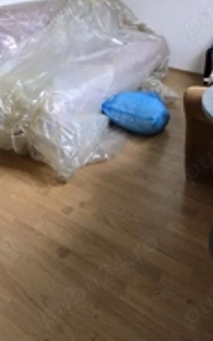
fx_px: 279
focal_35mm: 30
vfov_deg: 52.3
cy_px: 13
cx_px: 135
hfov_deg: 41.5
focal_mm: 2.2
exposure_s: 1/50.3
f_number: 2.2
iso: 80
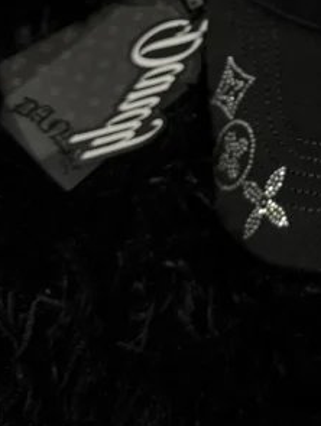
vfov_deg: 28.2
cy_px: 14
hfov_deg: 20.8
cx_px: 403
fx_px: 802
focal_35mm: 65
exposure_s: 1/30
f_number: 1.78
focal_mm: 6.76
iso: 1250
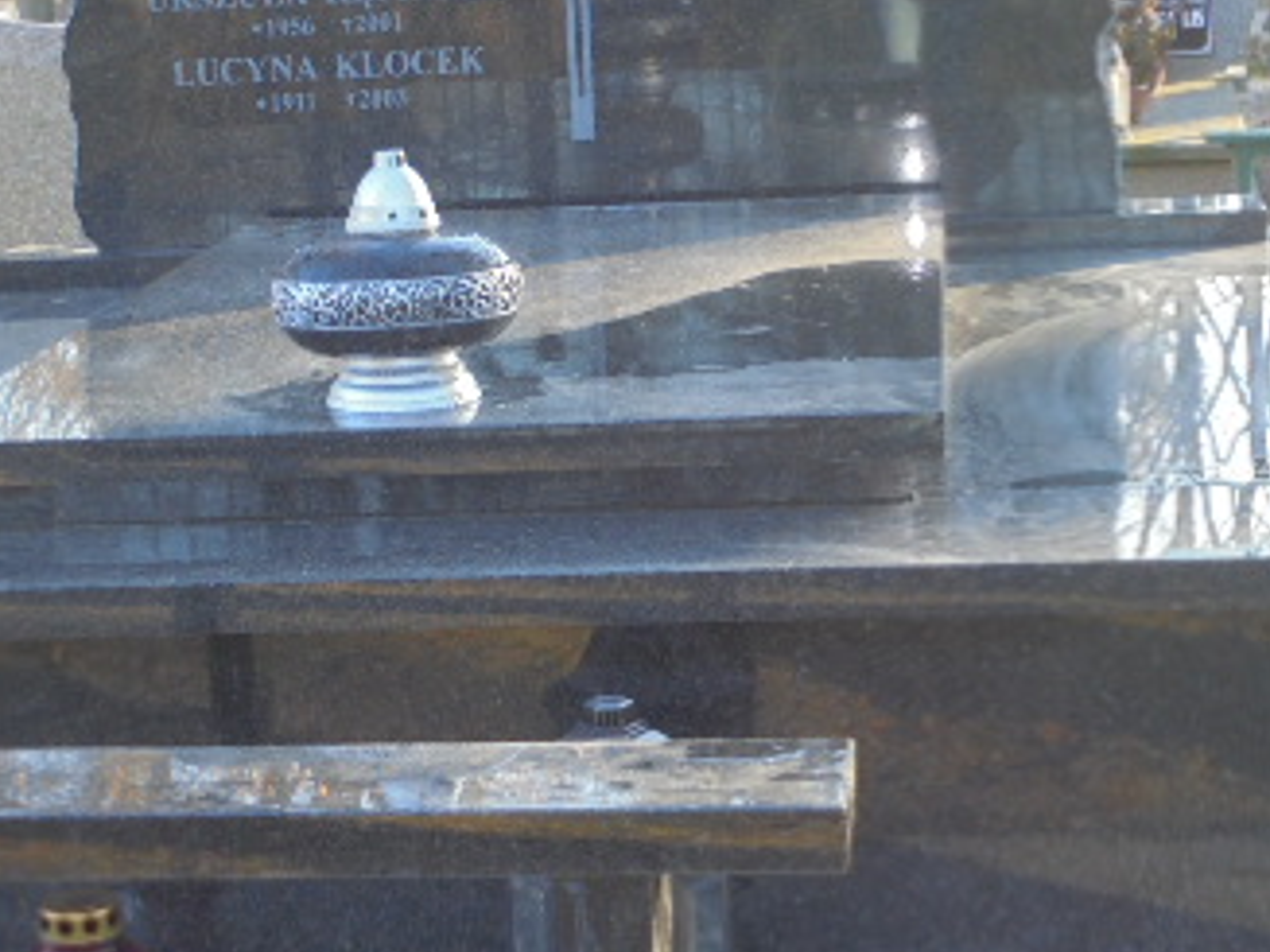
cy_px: 361
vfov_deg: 15.4
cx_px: 485
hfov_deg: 20.4
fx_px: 3521
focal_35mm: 96
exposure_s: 1/30
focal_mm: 8.9
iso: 100
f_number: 4.8
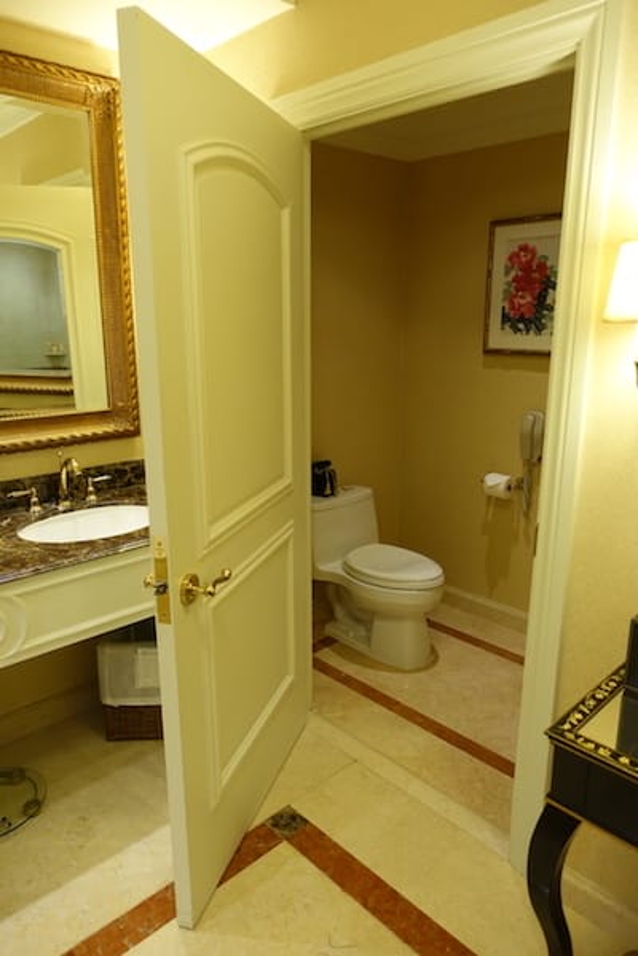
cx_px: 319
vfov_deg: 73.7
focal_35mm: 24
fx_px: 638
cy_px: 478
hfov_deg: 53.1
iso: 125
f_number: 1.8
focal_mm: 8.8
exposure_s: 1/30
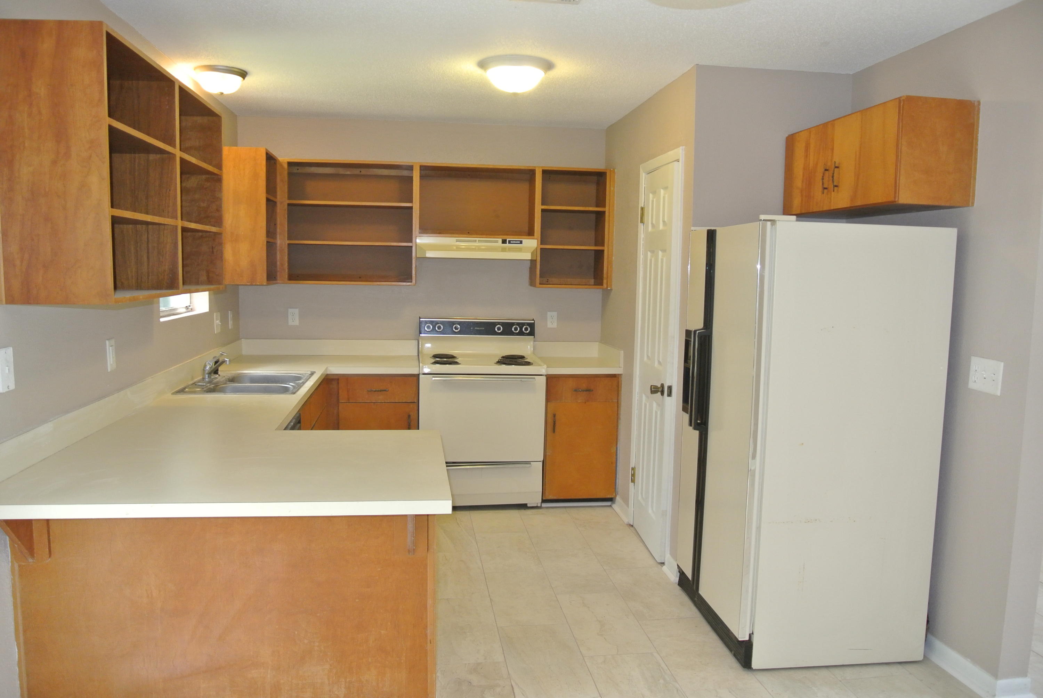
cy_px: 349
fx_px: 783
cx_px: 522
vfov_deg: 48.0
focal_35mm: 27
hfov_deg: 67.3
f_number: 3.5
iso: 500
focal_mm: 10
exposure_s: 1/60
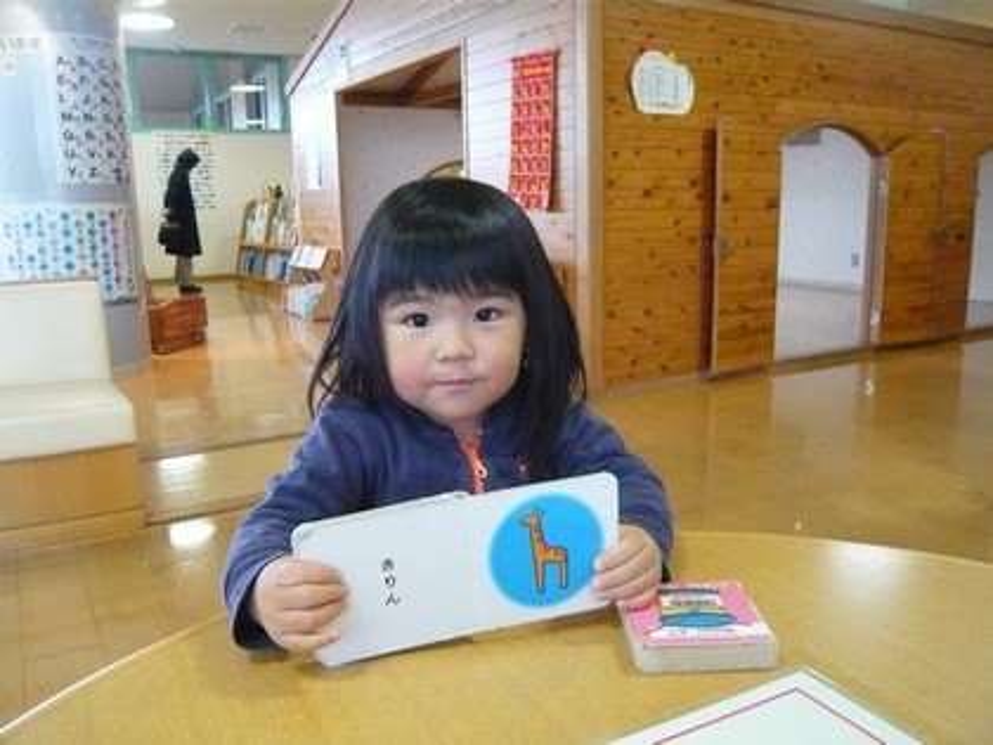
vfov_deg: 49.7
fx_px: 803
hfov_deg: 63.4
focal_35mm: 28
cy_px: 372
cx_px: 496
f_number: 2.8
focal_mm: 4.6
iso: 800
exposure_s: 1/125
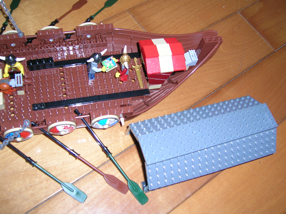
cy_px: 107
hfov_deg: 46.8
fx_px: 330
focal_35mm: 40
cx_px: 143
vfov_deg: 36.0
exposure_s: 1/60.1
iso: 50
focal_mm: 6.1
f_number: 2.9
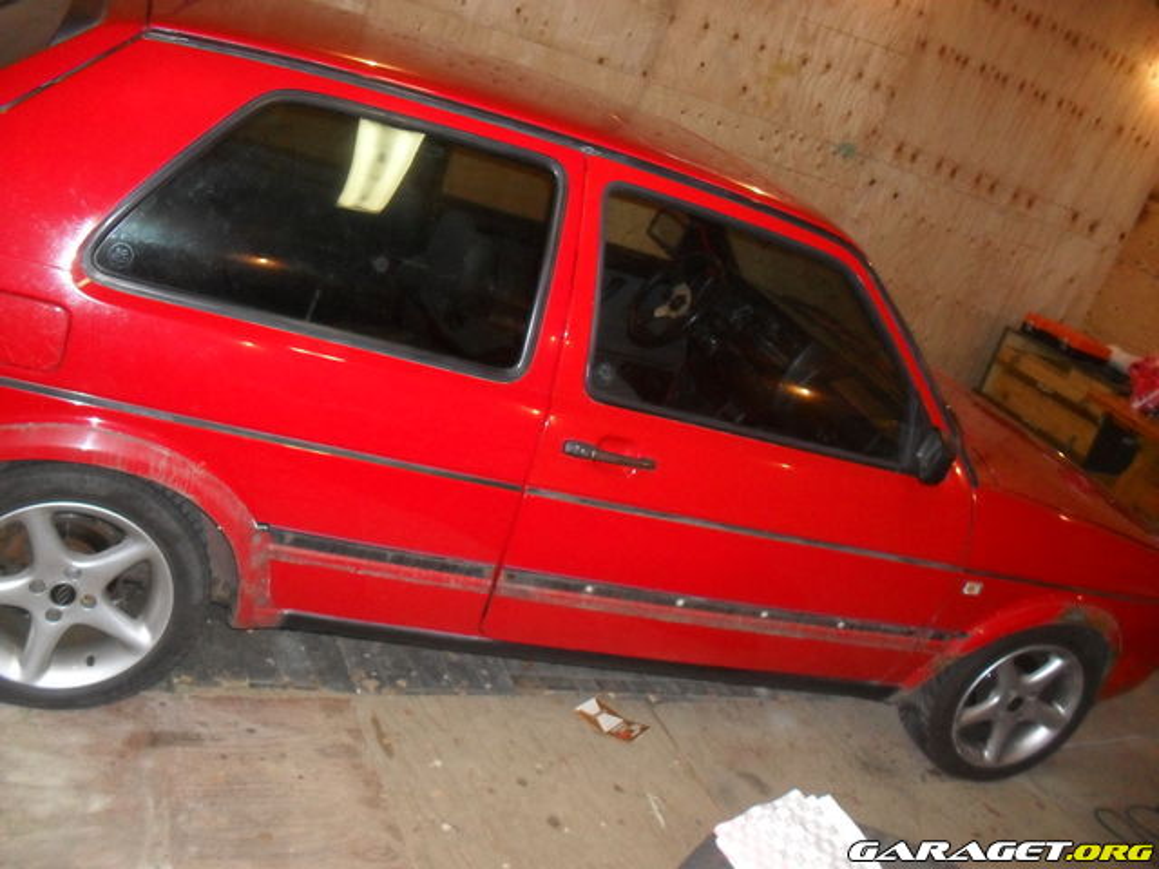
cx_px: 580
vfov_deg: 40.7
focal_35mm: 35
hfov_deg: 52.6
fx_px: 1172
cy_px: 434
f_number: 3.2
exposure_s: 1/45
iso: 400
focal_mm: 6.3
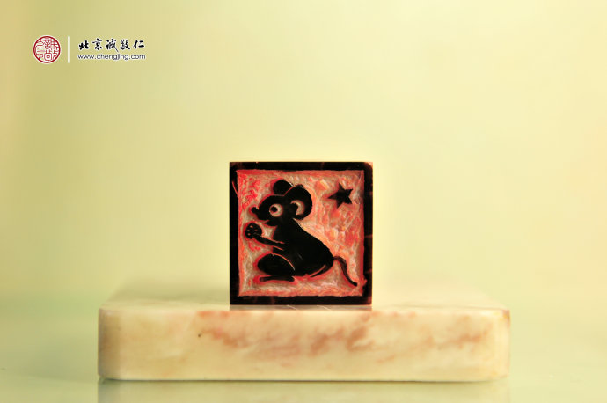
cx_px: 304
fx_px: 1566
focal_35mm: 93
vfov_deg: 14.7
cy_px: 202
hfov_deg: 21.9
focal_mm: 62
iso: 200
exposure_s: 1/160
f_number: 3.2
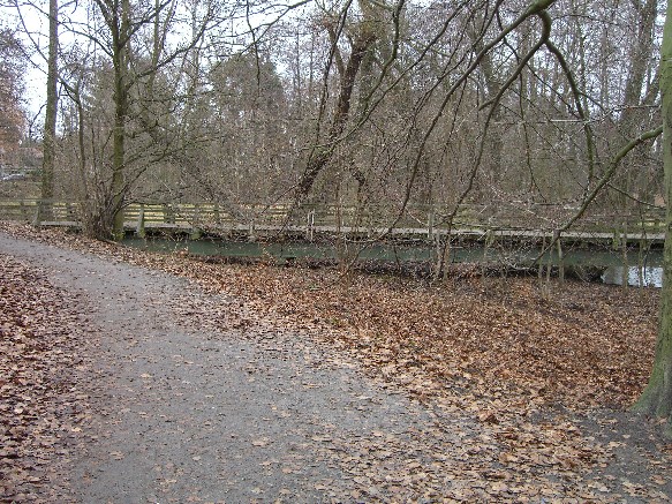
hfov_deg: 49.0
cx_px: 336
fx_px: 738
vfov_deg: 37.7
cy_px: 252
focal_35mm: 38
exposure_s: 1/50
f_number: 2.8
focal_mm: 7.9
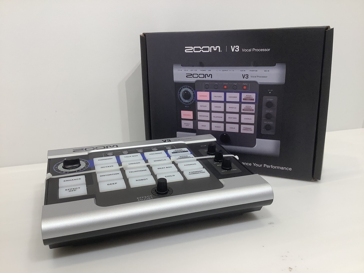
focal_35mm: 31
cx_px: 182
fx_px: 326
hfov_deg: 58.4
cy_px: 136
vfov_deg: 45.4
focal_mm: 3.3
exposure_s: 1/120
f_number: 2.4
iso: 50
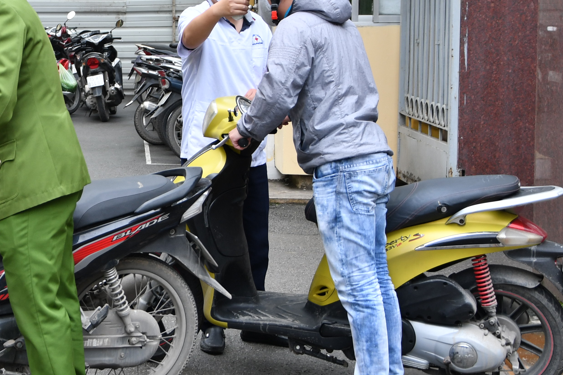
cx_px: 76
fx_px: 1376
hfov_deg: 22.7
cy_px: 114
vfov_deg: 15.5
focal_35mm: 88
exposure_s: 1/200
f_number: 4.5
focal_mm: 26
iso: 200
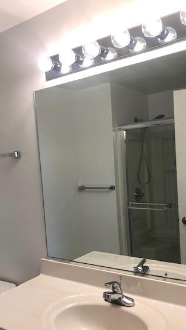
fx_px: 307
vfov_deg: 56.4
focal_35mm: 35
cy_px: 188
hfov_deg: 33.7
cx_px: 84
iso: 20
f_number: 1.8
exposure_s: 1/40
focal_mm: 3.99
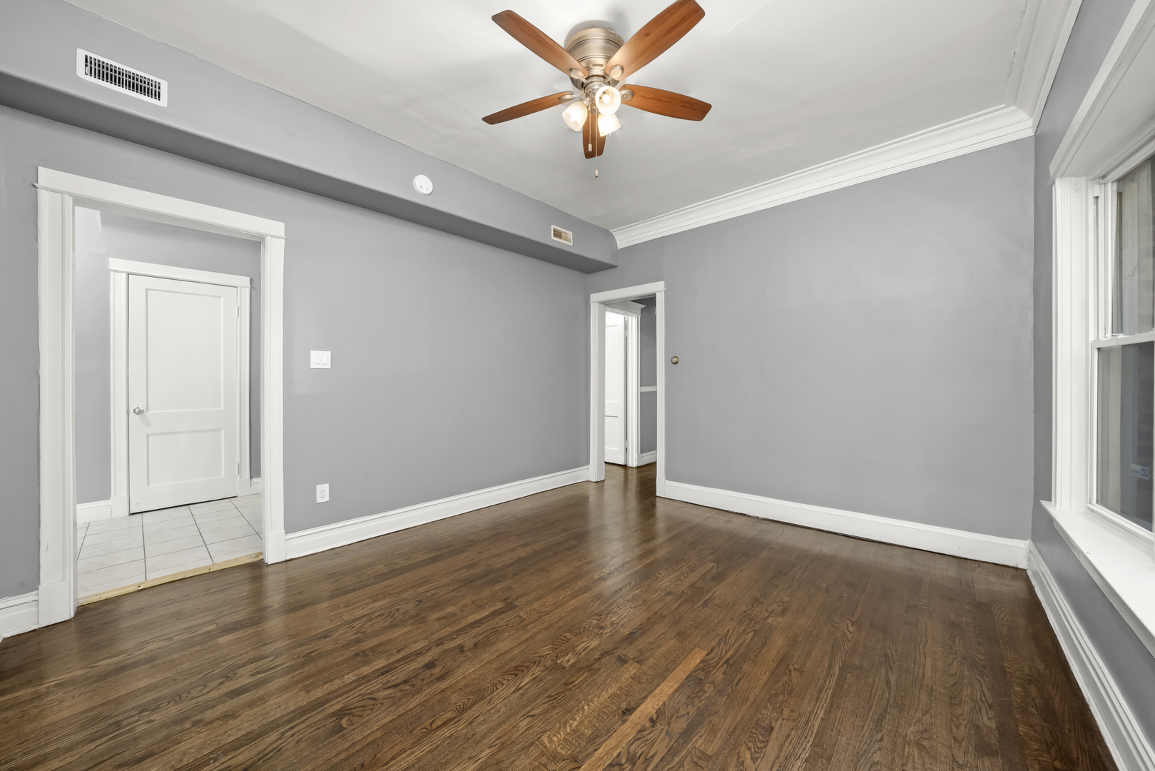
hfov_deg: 112.6
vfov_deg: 90.0
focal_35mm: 12
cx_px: 578
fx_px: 385
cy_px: 386
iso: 800
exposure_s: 2
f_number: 14
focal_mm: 12
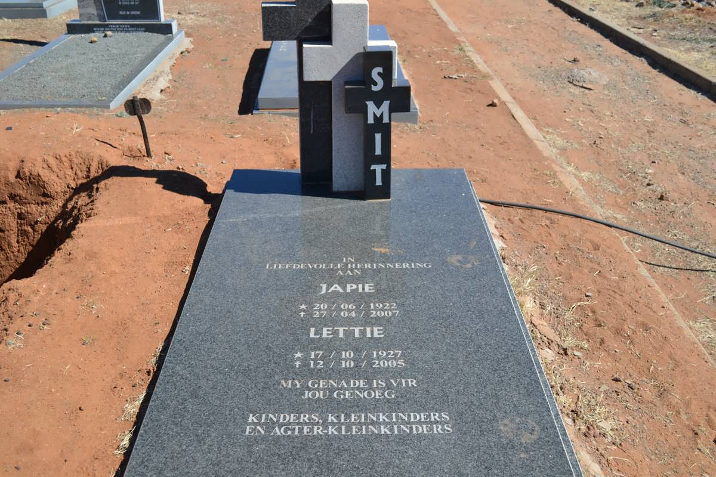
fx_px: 776
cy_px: 238
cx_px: 358
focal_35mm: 39
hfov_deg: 49.6
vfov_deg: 34.2
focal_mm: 26
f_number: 5.6
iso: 100
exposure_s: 1/125
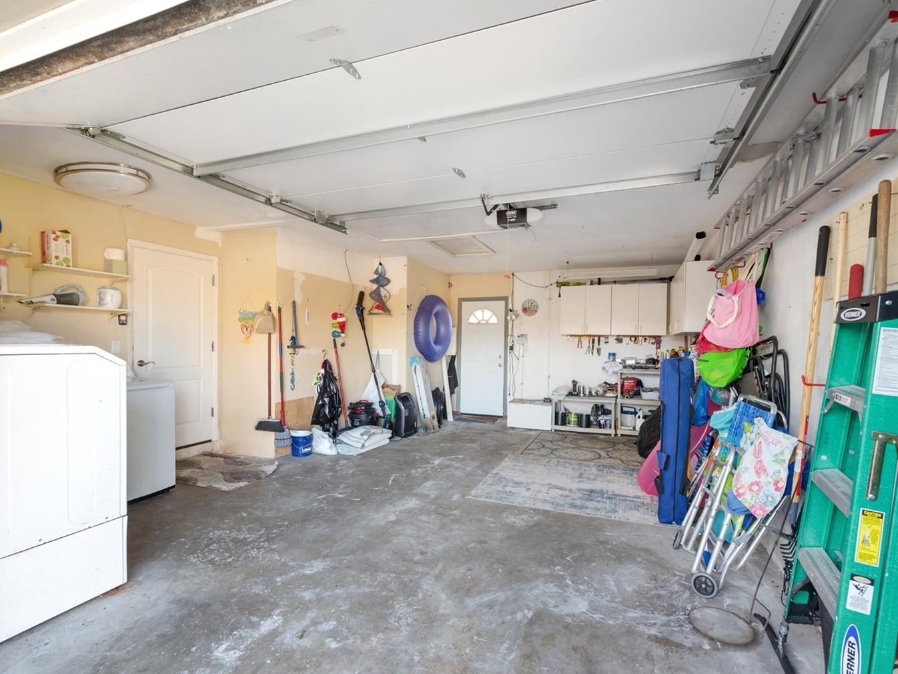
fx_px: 415
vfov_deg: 78.1
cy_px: 339
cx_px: 465
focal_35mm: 16
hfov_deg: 94.4
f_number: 6.3
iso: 250
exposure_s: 1/3
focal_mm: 14
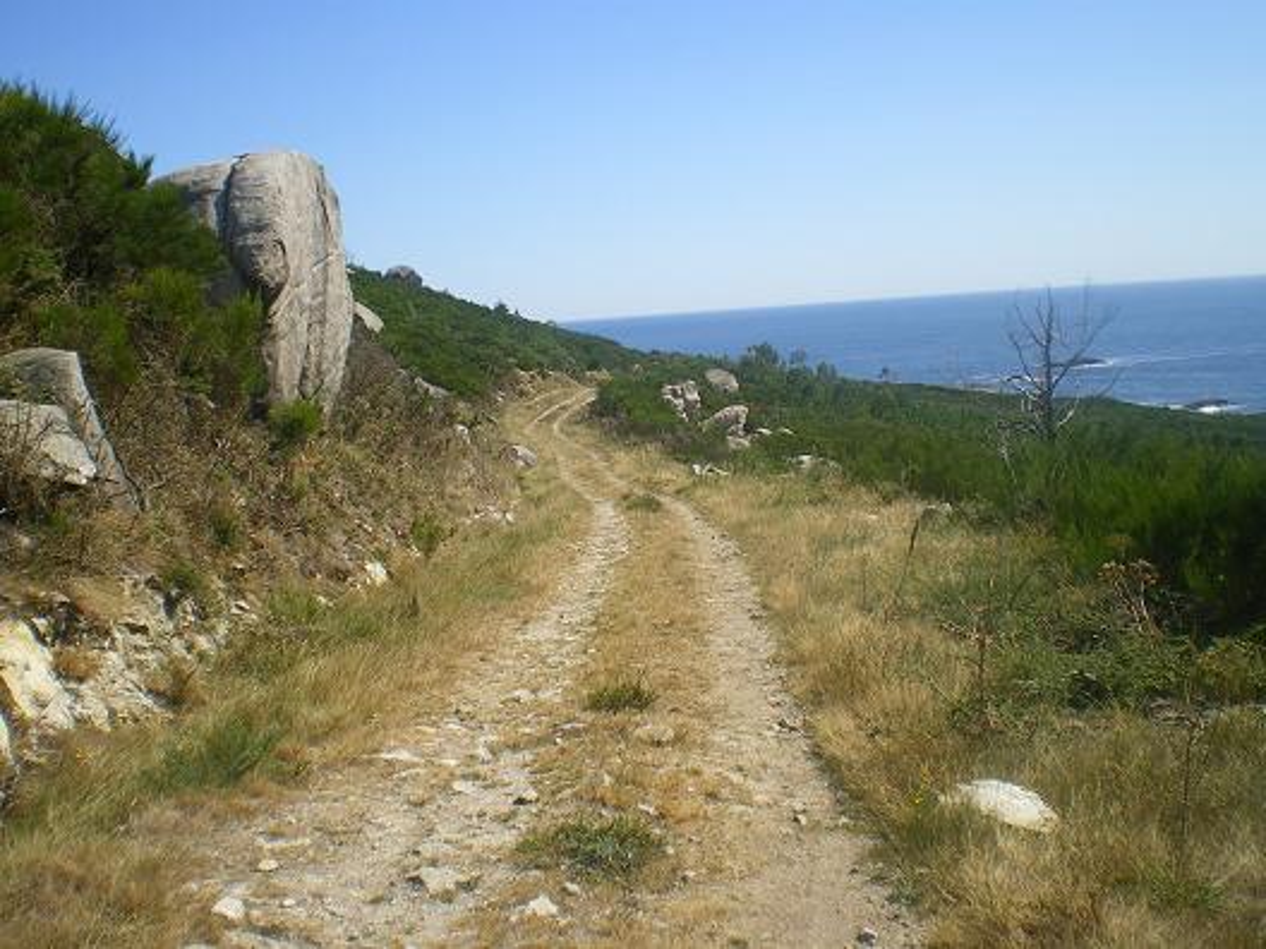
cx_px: 633
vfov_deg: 37.7
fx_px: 1390
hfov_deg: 49.0
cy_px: 474
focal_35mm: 38
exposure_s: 1/400
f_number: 4.6
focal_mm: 6.3
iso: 64
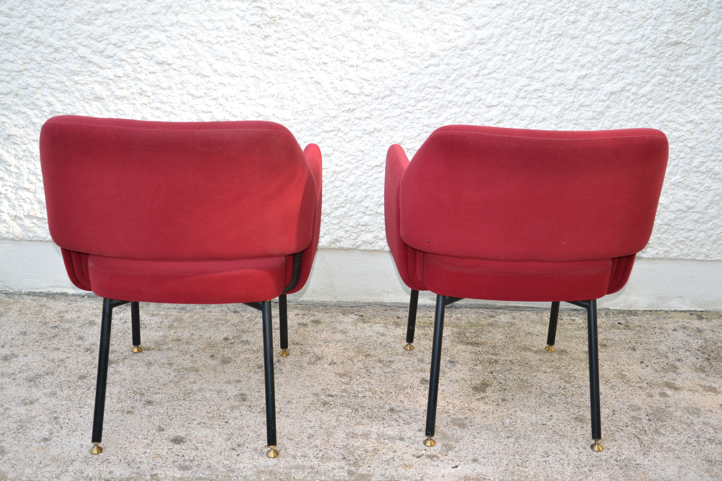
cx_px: 361
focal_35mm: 45
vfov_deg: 29.9
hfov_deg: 43.6
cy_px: 240
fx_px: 902
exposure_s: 1/60
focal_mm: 30
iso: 200
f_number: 5
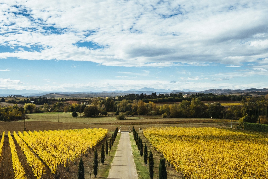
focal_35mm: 23
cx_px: 134
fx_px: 171
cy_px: 90
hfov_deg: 76.1
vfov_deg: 55.0
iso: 640
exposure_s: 1/1000
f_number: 10
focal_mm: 23
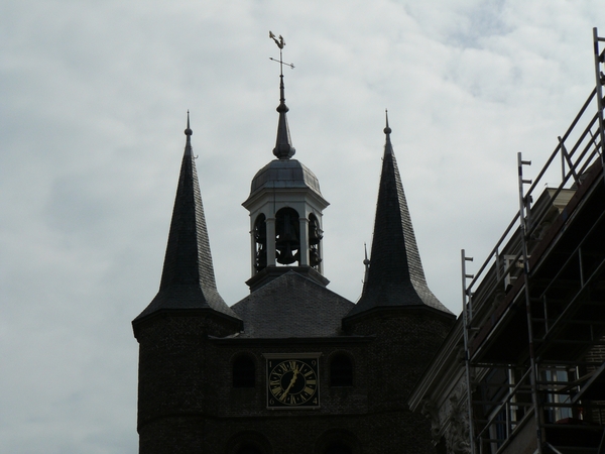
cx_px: 302
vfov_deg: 14.0
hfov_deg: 18.5
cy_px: 227
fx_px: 1853
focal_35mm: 106
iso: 100
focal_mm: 17.7
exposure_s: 1/800
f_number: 8
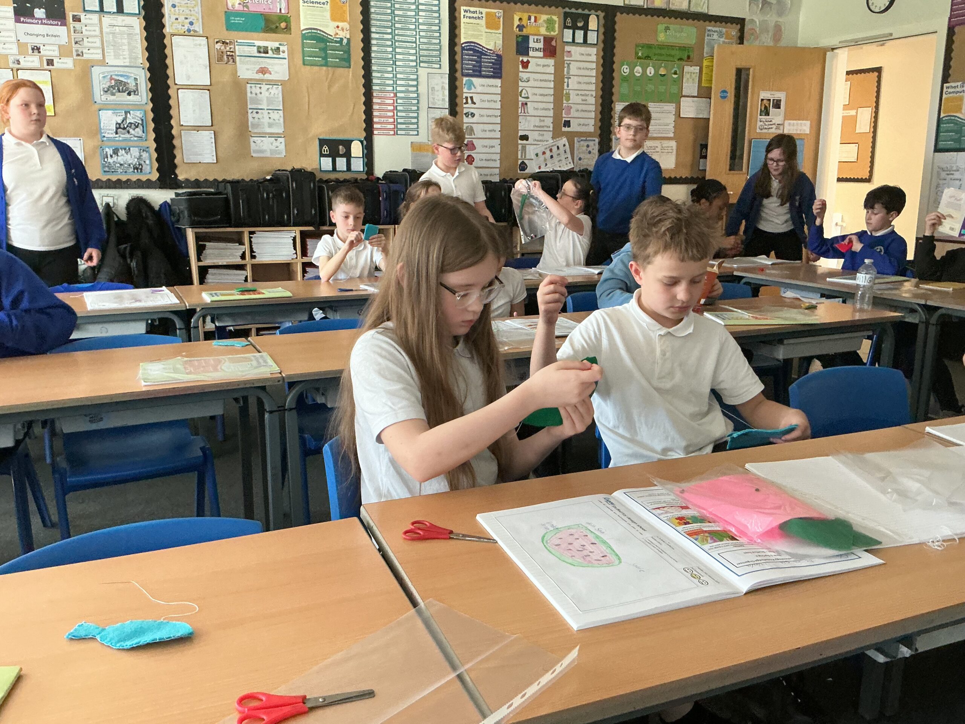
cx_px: 482
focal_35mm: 29
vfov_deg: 48.2
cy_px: 362
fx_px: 808
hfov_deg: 61.7
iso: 200
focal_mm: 3
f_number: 1.8
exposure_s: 1/60
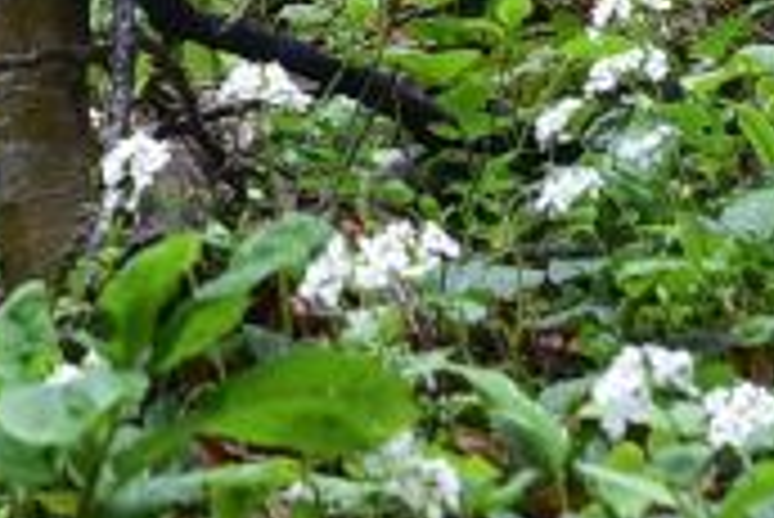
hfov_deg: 5.4
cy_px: -444
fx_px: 8112
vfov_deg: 3.6
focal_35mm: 377
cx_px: -238
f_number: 4.5
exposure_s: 1/125
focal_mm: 50
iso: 400
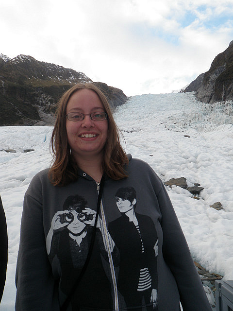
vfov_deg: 63.4
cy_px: 156
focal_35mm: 28
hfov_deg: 49.7
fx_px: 251
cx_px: 116
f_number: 4
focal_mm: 5
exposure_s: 1/80
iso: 50
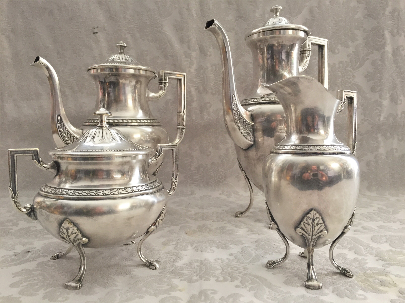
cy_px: 152
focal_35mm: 29
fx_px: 339
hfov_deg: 61.7
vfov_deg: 48.2
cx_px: 202
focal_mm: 4.15
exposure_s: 1/33
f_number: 2.2
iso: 100
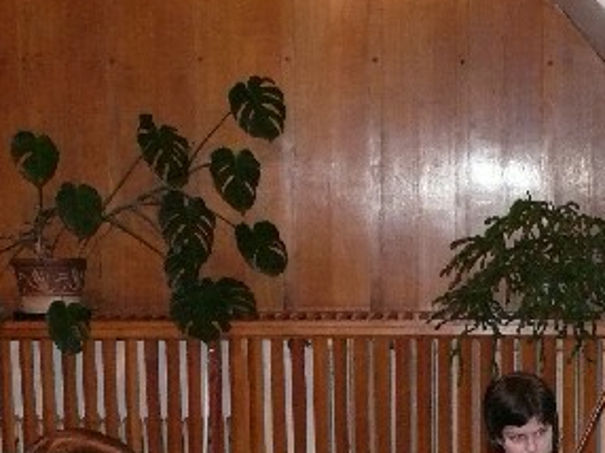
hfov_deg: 19.2
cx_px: 660
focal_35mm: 98
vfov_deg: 14.4
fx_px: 1711
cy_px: 603
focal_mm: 7.4
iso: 400
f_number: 2.8
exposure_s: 1/30
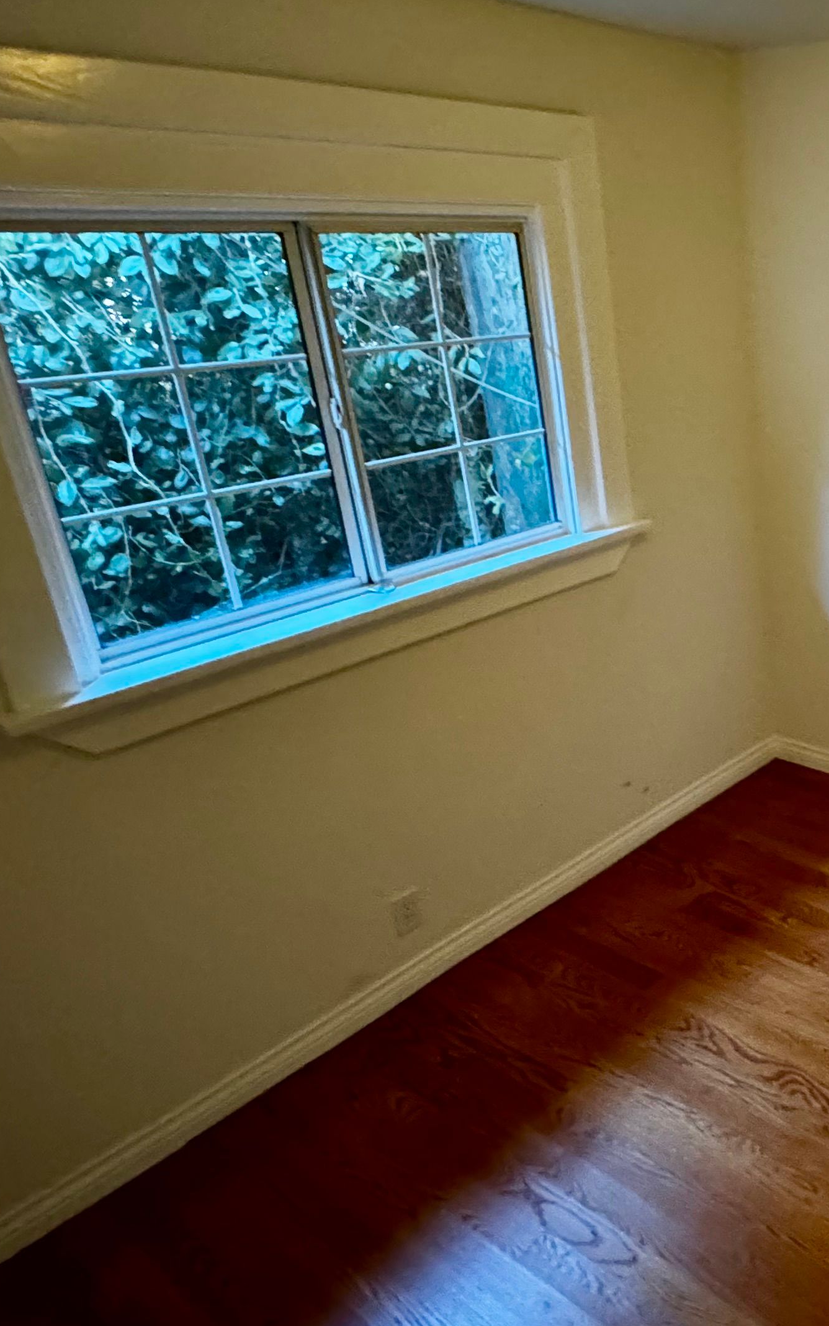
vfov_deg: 66.4
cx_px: 944
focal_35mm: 28
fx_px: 1012
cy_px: 617
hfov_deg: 36.5
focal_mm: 2.22
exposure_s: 1/40
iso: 1000
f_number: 2.2
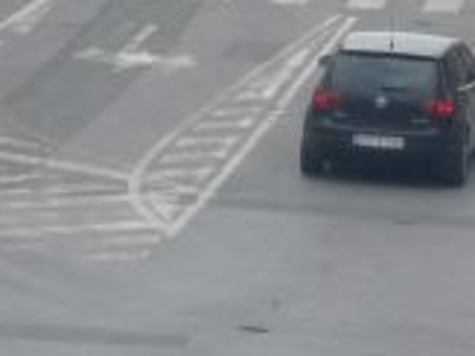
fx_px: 6664
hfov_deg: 4.1
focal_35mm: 486
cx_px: 268
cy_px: -67
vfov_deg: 3.1
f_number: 4.8
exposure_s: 1/250
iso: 320
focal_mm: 16.4
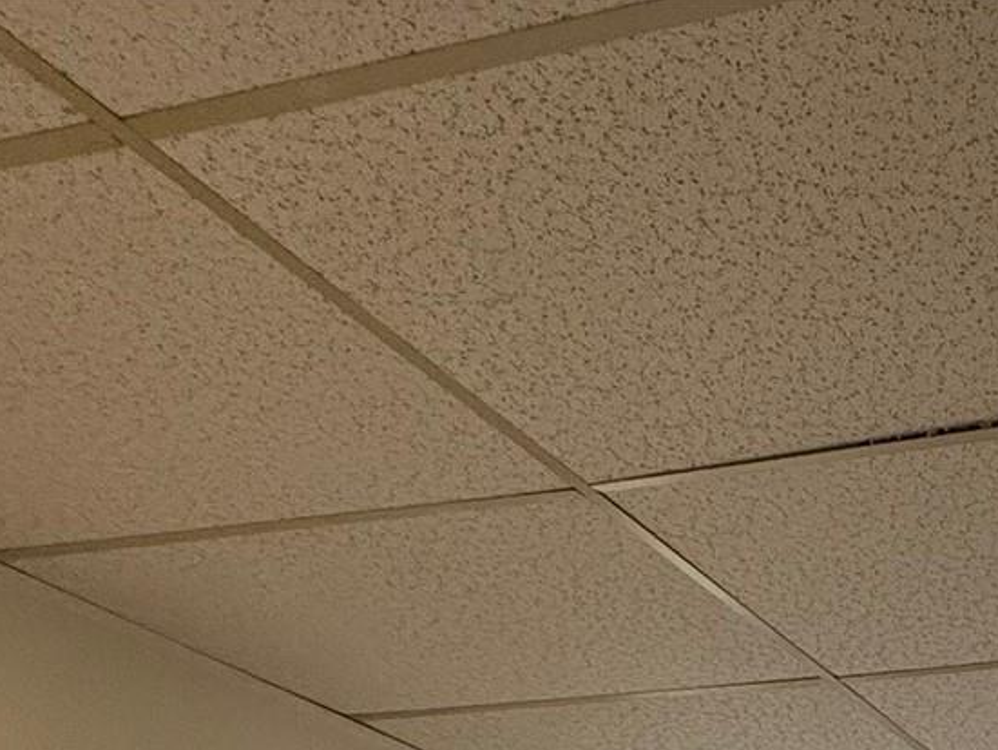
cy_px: 1388
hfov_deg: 29.6
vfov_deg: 19.7
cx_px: 1295
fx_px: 1500
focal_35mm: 52
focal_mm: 2.22
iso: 320
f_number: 2.2
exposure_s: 1/120
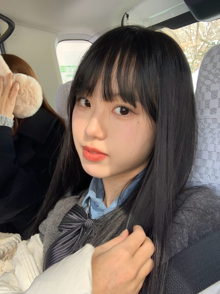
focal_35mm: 32
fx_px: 271
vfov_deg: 56.8
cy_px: 147
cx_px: 110
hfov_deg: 44.2
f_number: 2.2
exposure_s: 1/111
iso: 64
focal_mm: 2.87
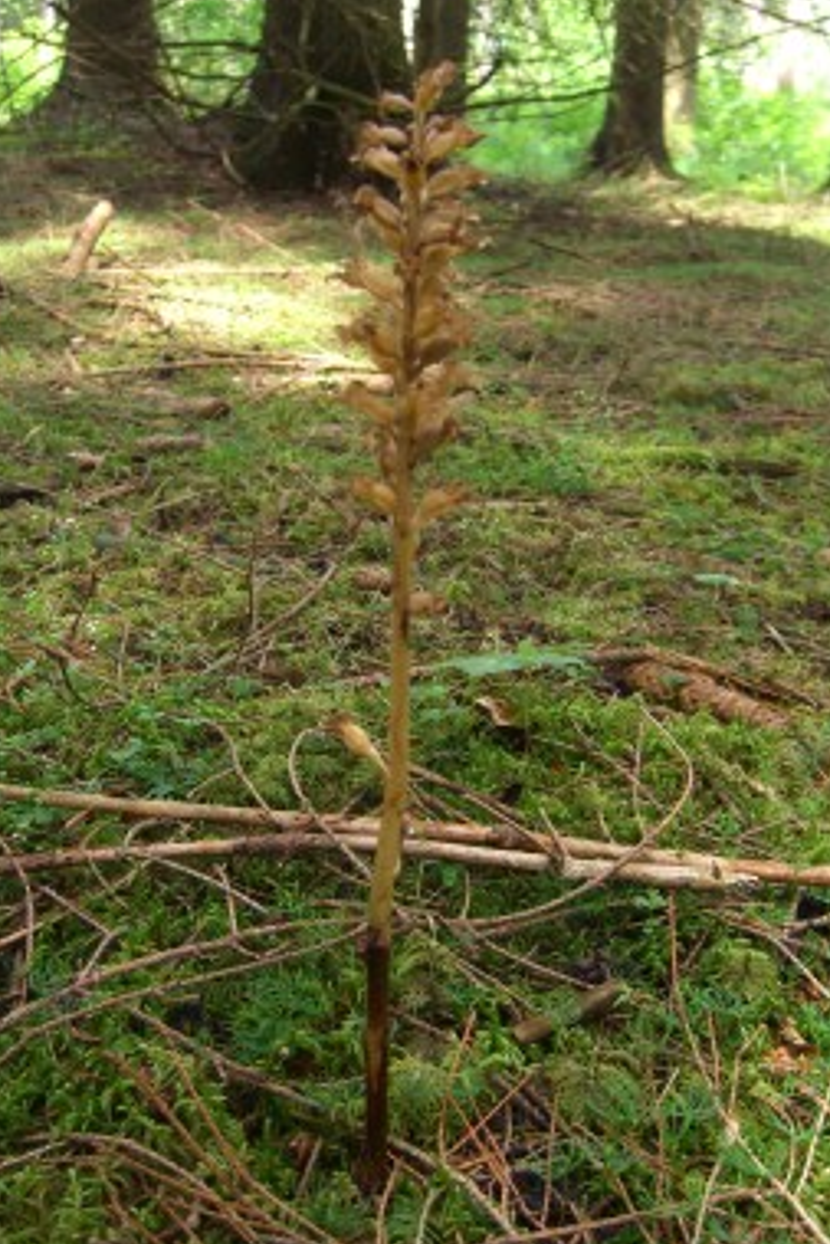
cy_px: 624
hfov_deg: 33.4
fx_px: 1382
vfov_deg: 48.4
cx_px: 446
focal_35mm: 40
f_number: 2.8
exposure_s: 1/80
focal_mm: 7.9
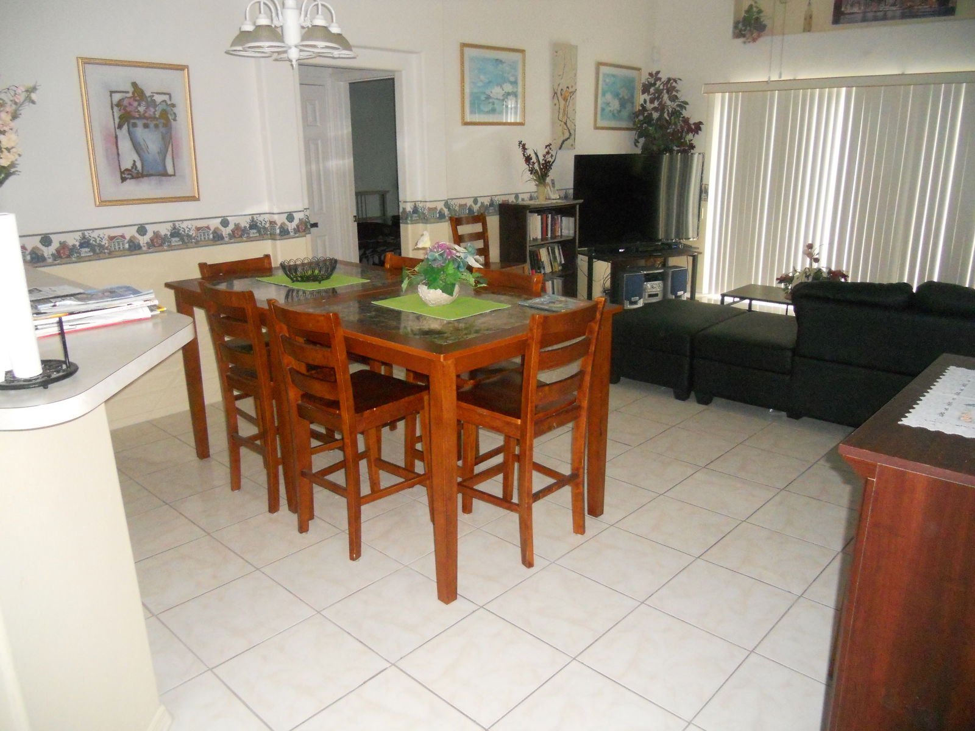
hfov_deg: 65.3
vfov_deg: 51.4
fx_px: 760
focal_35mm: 27
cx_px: 488
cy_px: 366
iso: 640
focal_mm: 4.9
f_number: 3.2
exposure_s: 1/25
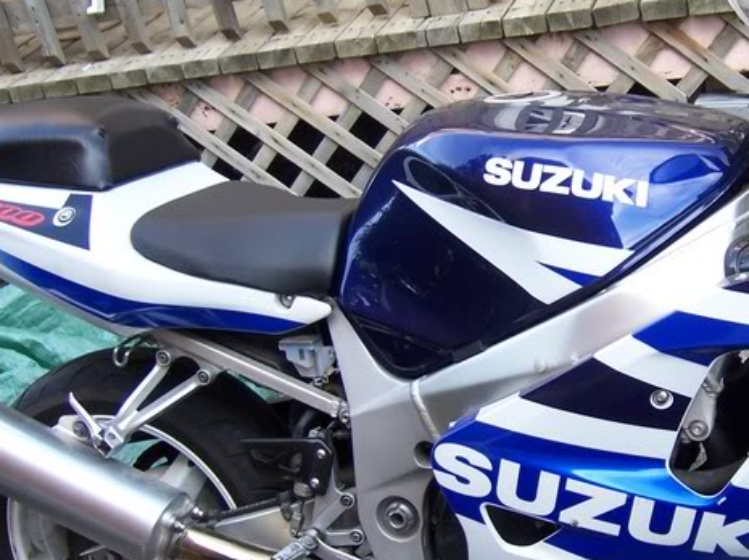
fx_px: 1340
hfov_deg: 30.6
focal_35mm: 62
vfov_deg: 23.6
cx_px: 572
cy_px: 282
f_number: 2.8
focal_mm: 6.2
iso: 80
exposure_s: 1/100
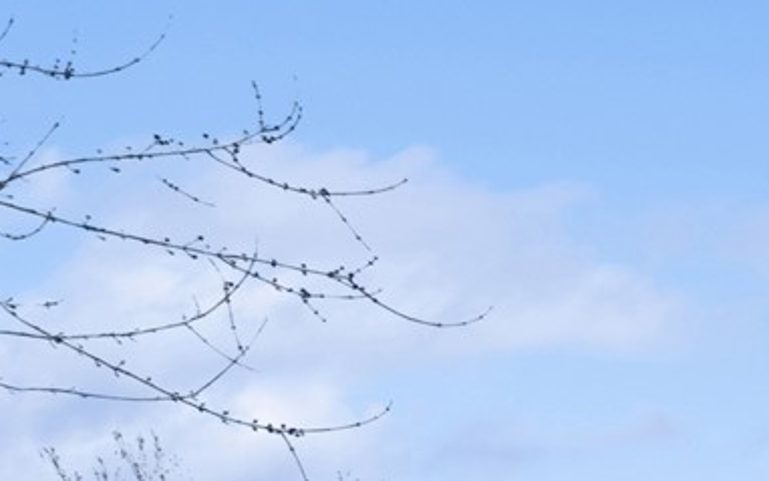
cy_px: 1216
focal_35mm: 110
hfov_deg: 13.2
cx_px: 1937
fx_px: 2306
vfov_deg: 10.1
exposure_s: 1/1600
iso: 200
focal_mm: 13
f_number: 6.3
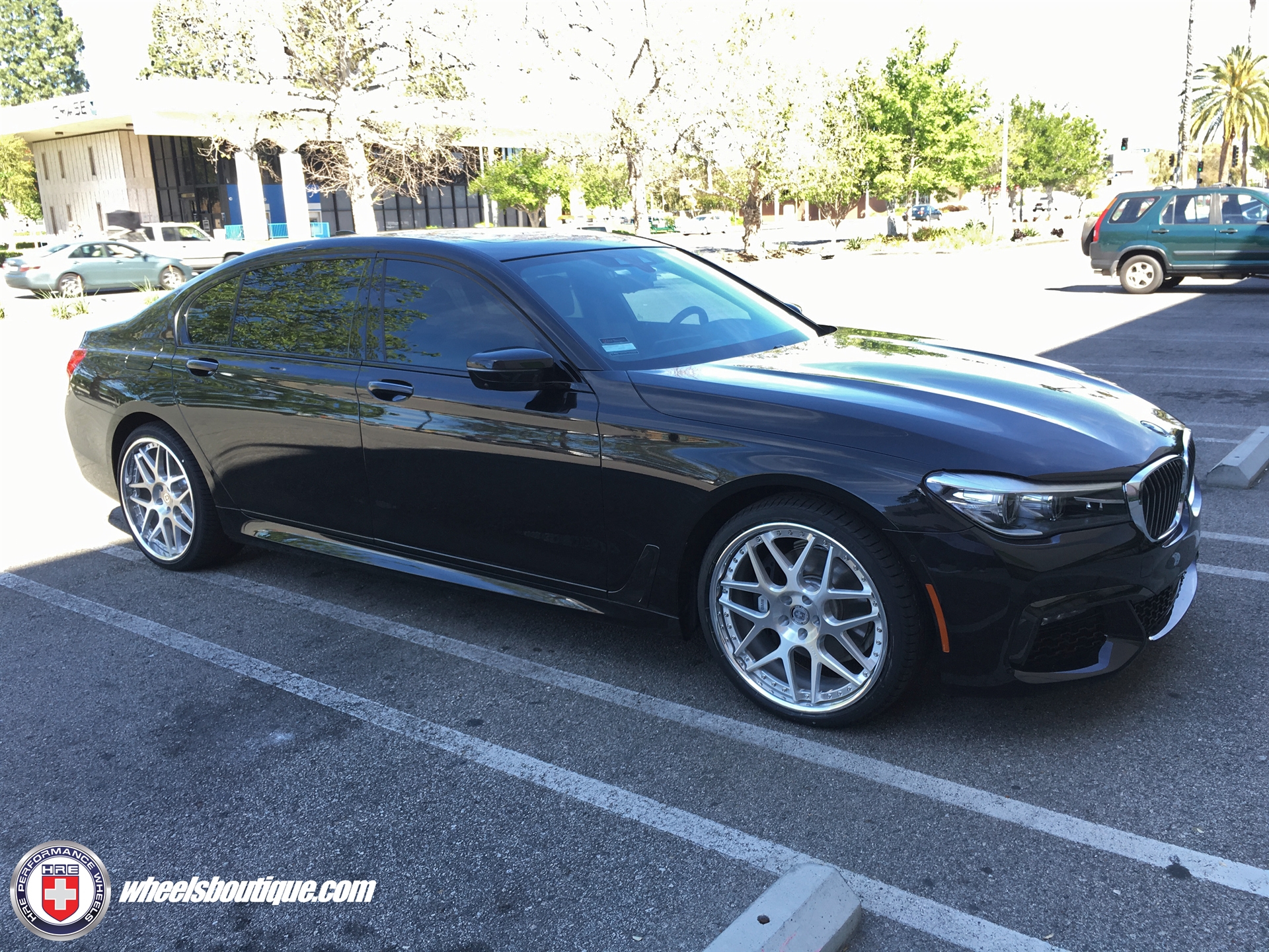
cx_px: 634
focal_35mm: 29
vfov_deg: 48.2
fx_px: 1063
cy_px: 476
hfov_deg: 61.7
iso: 25
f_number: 2.2
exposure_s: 1/156
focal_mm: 4.15
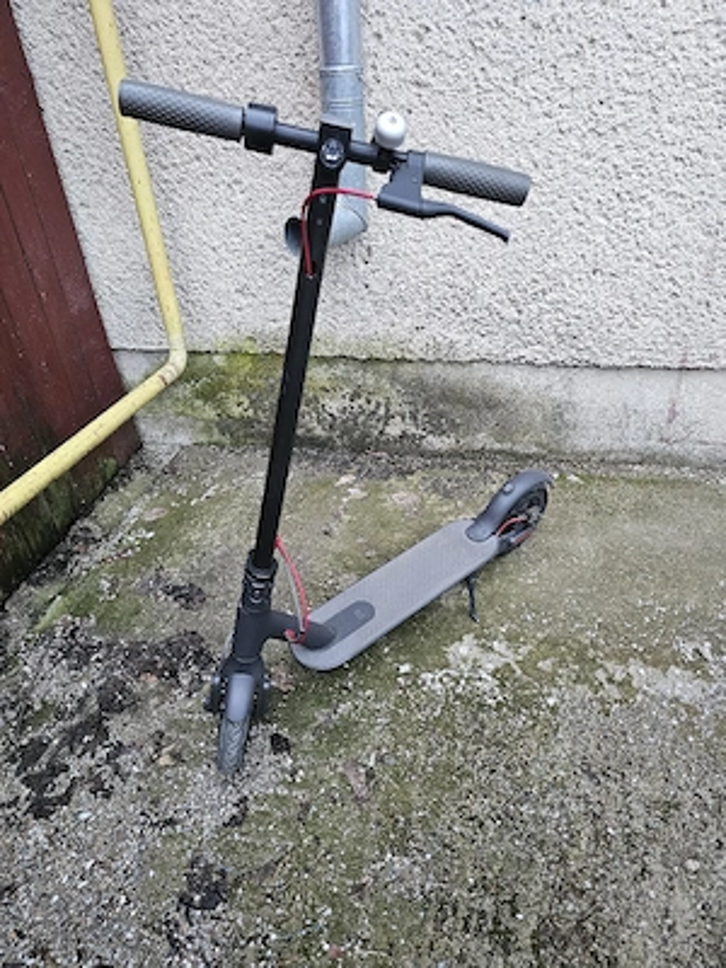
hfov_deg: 58.9
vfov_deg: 73.9
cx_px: 363
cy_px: 484
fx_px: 643
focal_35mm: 23
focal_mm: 6.3
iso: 640
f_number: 1.7
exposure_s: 1/50.3
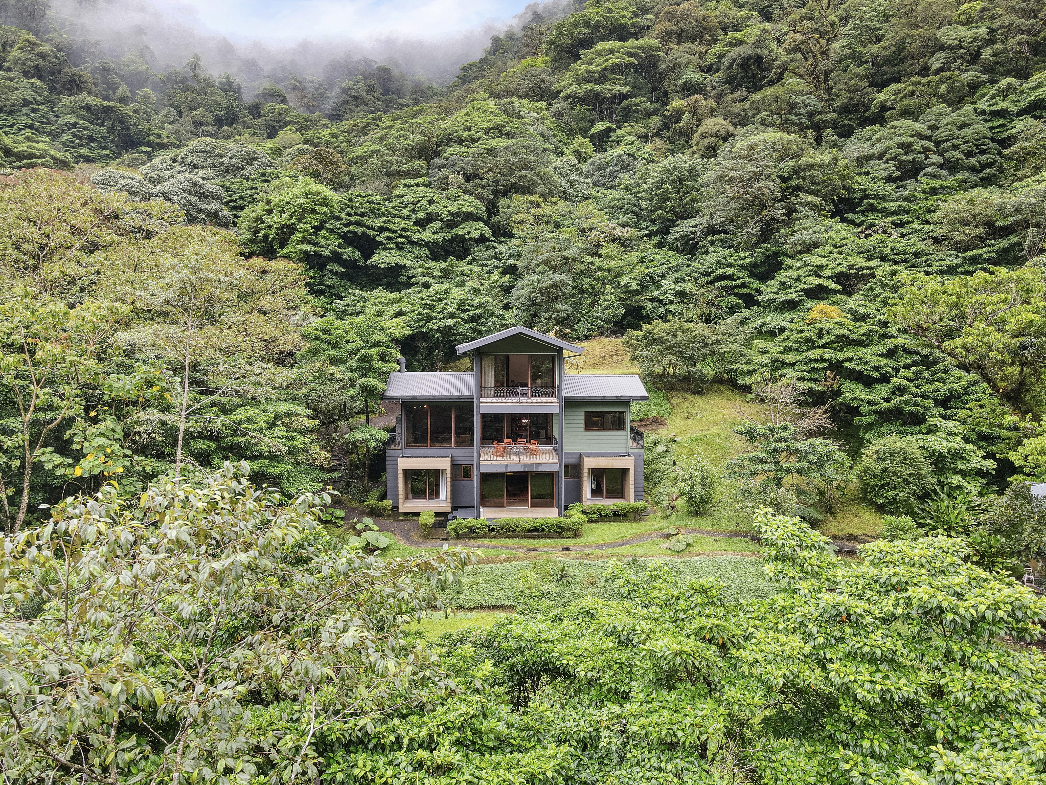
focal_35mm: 24
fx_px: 725
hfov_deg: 71.6
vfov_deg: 56.8
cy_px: 392
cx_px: 523
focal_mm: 4.5
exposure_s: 1/40
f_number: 2.8
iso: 100
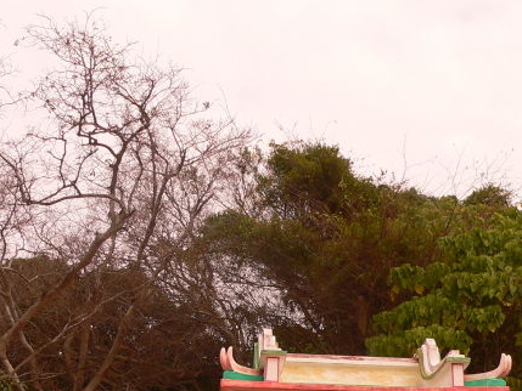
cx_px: 252
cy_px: 311
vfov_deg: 23.3
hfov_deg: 31.2
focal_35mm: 62
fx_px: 935
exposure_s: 1/500
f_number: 4.6
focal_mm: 6
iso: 80
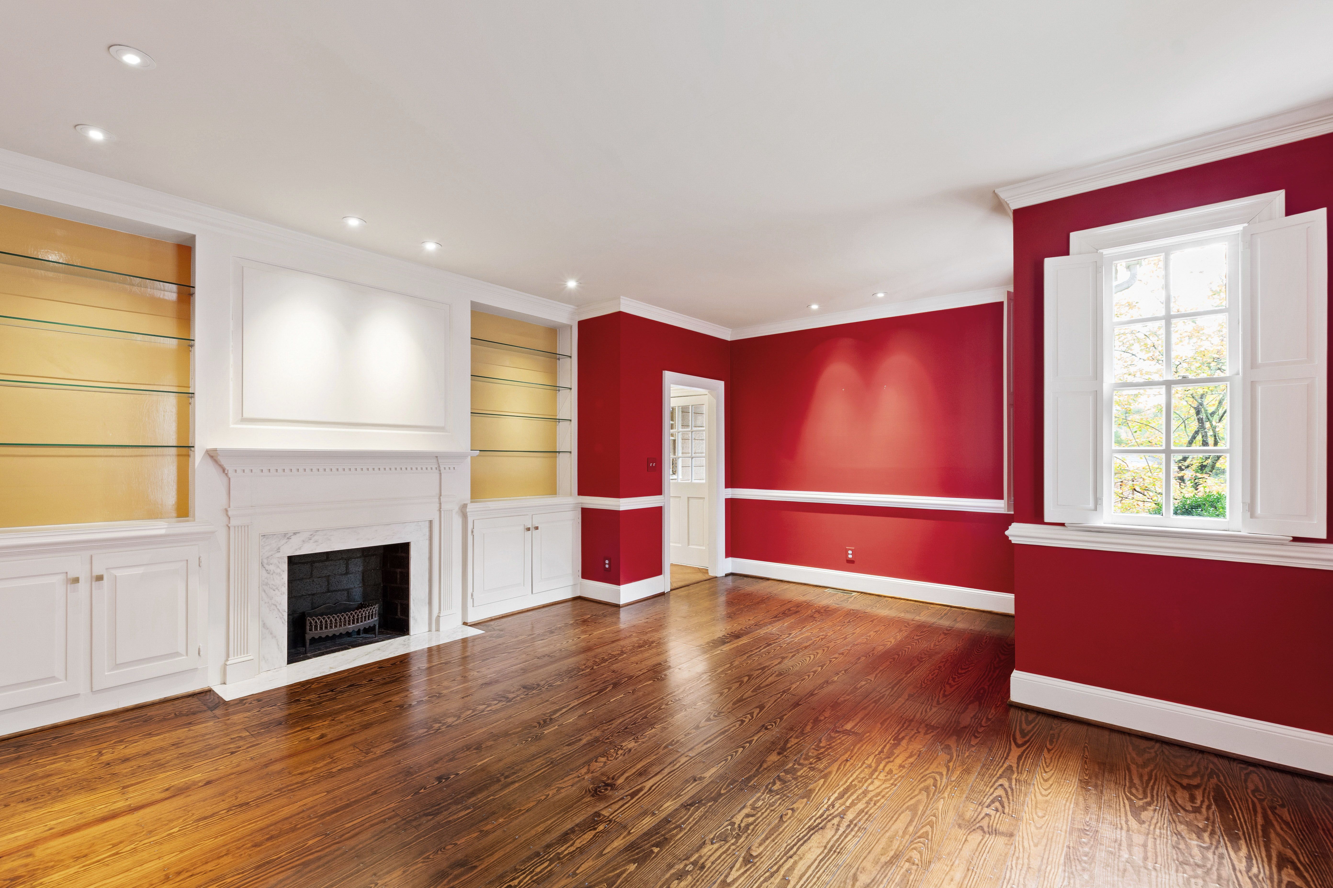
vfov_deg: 77.3
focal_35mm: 15
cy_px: 444
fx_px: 555
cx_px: 666
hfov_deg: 100.4
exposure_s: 1.6
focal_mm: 10
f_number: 8
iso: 100
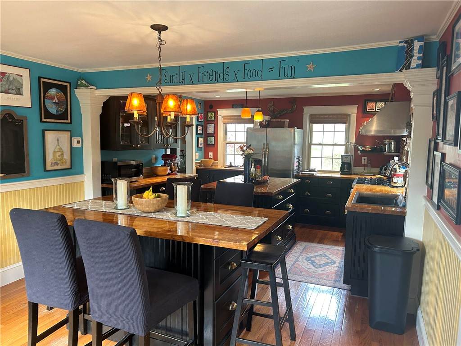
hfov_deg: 67.3
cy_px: 173
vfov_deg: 53.1
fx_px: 346
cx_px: 230
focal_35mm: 26
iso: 200
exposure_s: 1/60
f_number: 1.5
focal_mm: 5.7
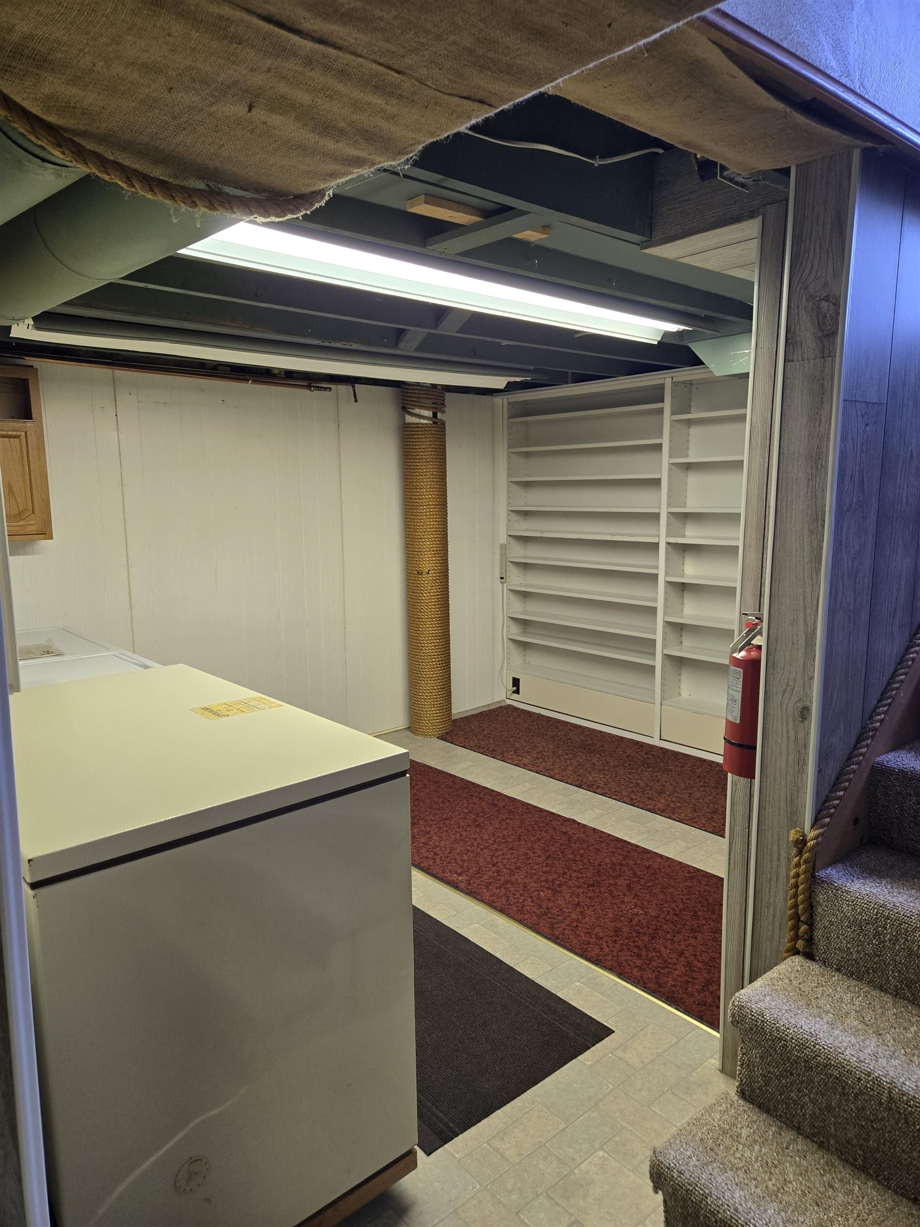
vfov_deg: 73.9
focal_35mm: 23
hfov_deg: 58.9
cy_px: 614
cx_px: 460
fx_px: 815
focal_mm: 5.4
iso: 100
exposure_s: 1/120
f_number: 1.8
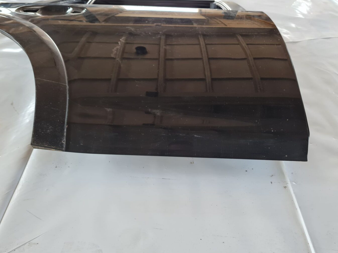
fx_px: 264
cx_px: 164
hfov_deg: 65.3
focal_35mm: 27
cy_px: 124
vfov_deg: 51.4
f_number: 1.8
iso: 125
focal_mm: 5.4
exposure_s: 1/100
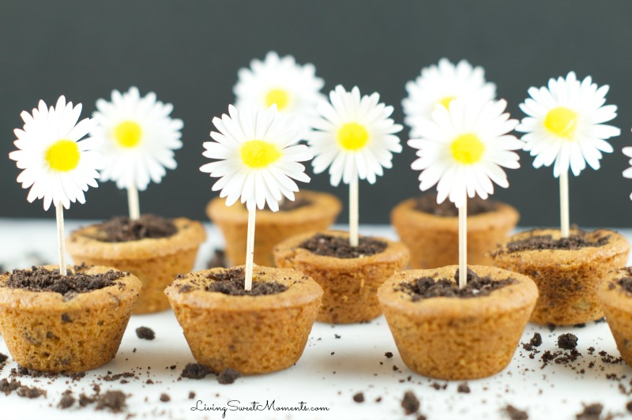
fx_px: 1316
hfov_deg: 27.0
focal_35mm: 75
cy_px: 210
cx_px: 316
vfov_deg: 18.2
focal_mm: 50
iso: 100
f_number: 2.8
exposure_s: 1/50
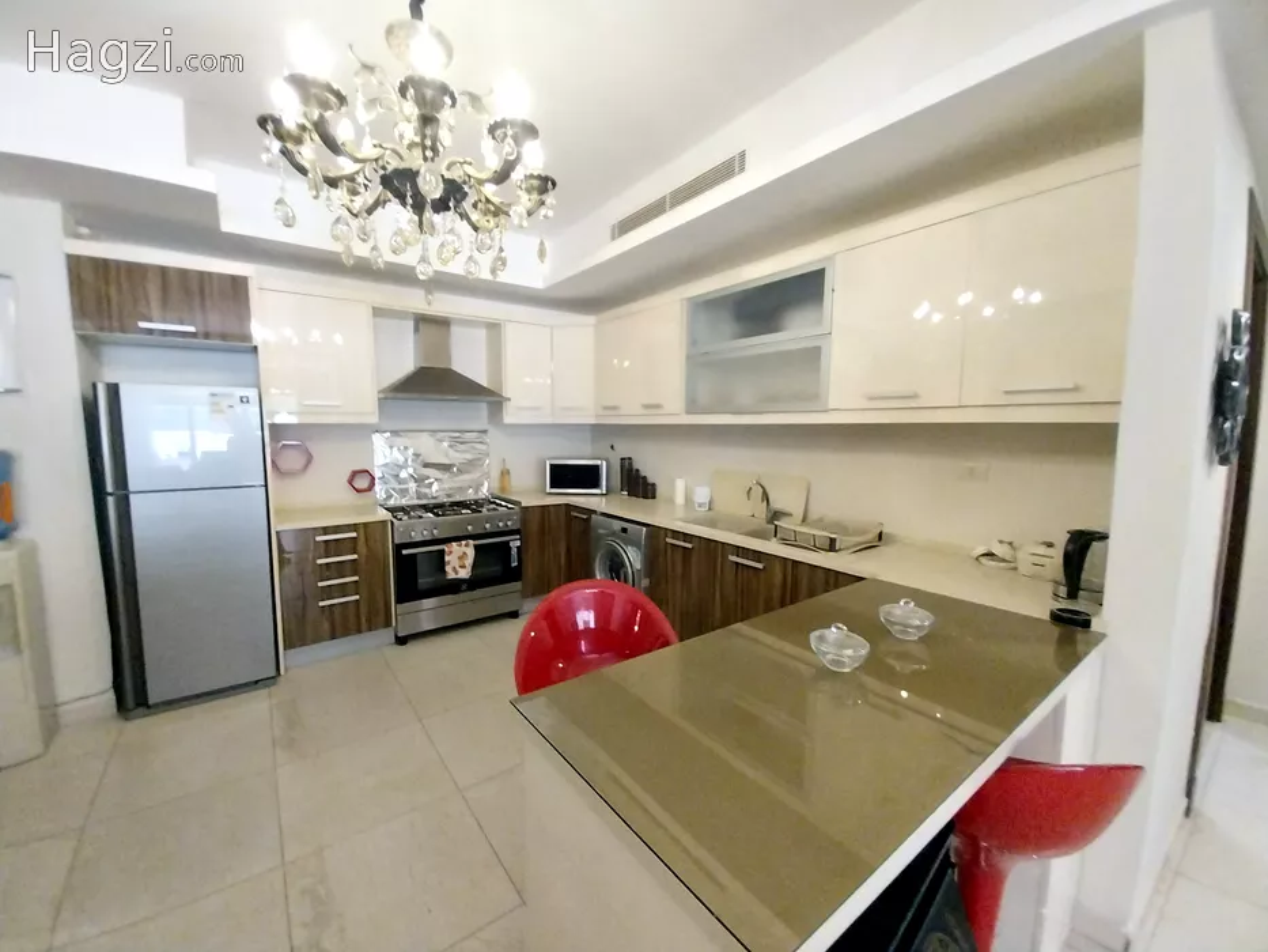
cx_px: 634
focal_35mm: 13
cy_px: 476
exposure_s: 1/17
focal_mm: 1.3
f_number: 2.2
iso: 320
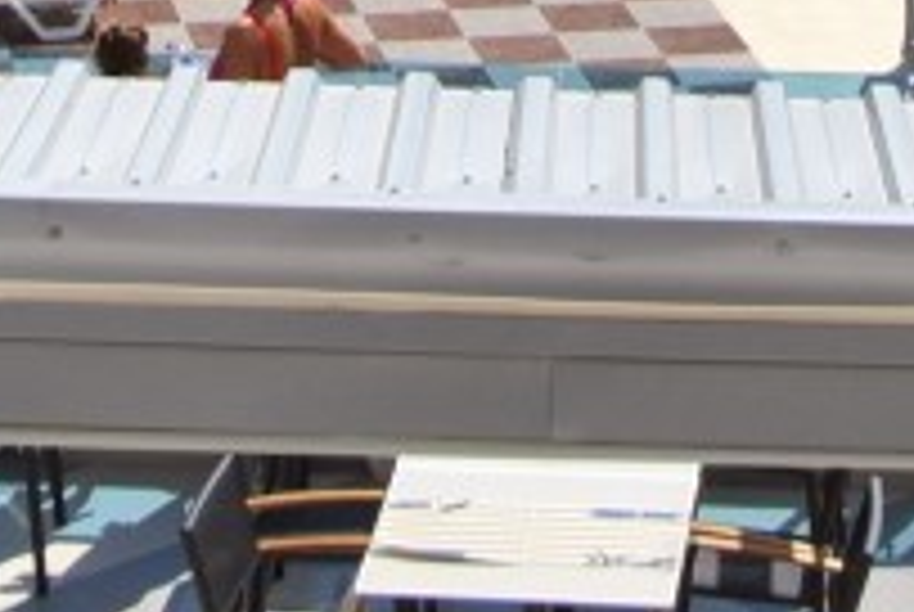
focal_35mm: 203
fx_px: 5161
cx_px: 705
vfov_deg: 6.4
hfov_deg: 10.1
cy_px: -896
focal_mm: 24
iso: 100
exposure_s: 1/250
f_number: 8
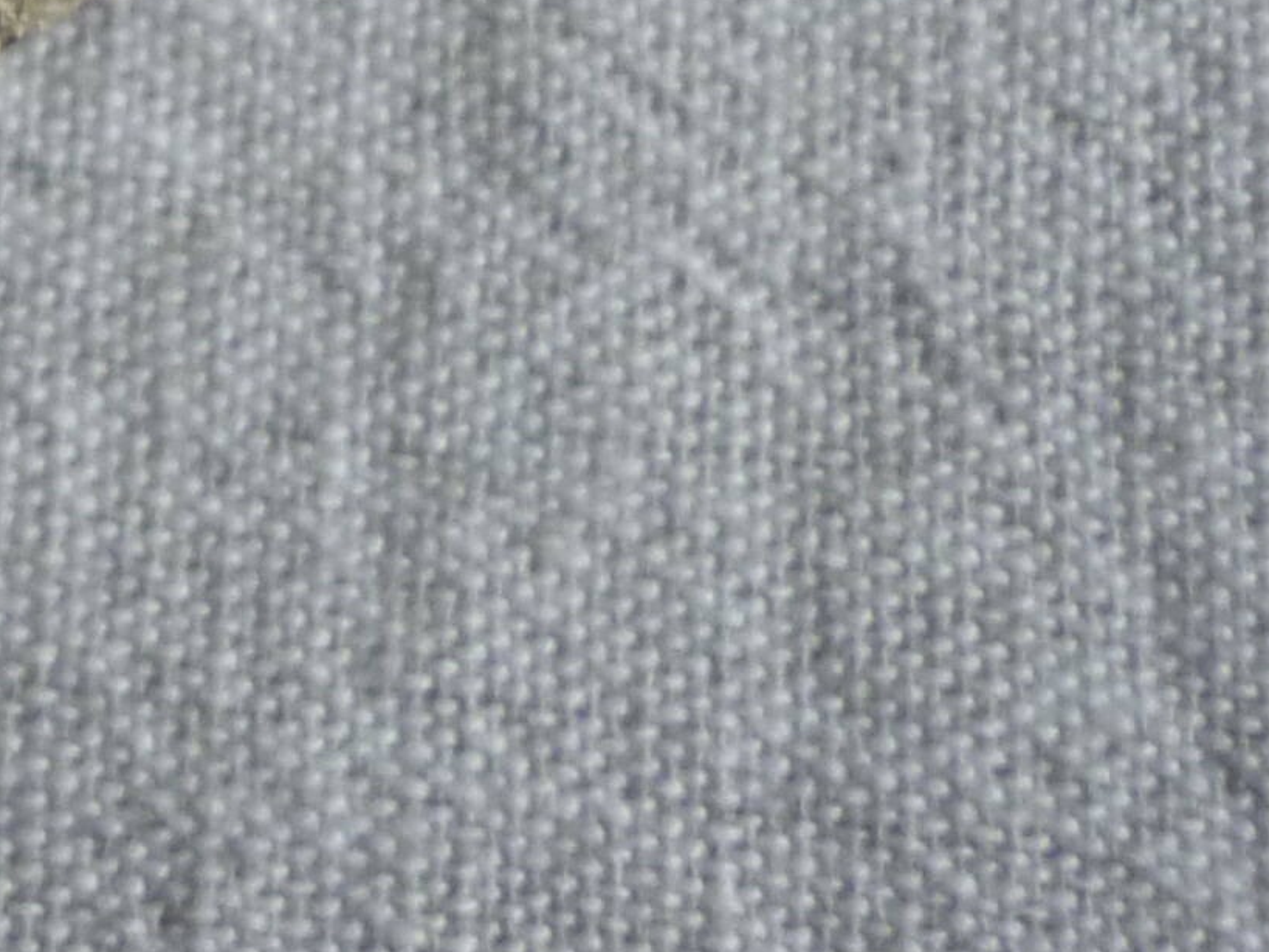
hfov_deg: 12.4
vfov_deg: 9.3
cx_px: -948
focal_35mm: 147
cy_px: -1126
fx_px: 5388
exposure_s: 1/30
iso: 160
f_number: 2.8
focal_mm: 5.5
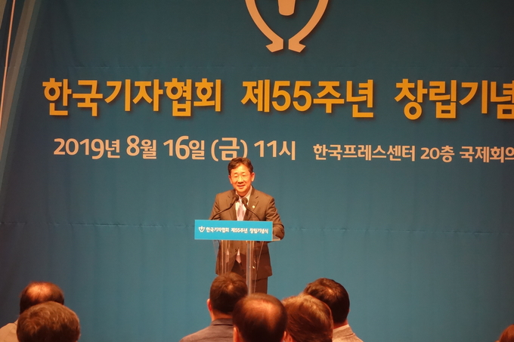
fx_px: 1427
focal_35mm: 100
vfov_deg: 13.7
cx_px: 257
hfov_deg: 20.4
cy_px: 171
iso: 3200
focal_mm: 37.1
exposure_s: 1/50
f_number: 4.9
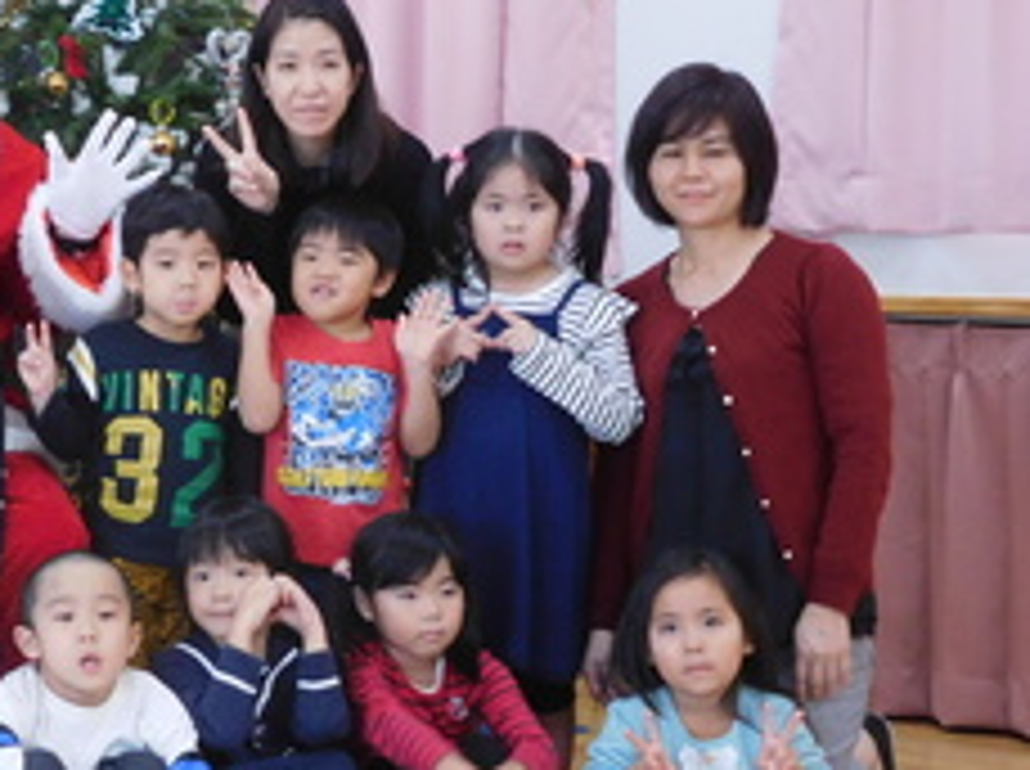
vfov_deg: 17.4
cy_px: 221
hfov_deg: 22.6
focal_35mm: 84
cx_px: 58
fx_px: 2495
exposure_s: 1/30
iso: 320
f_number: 3.9
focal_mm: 7.1
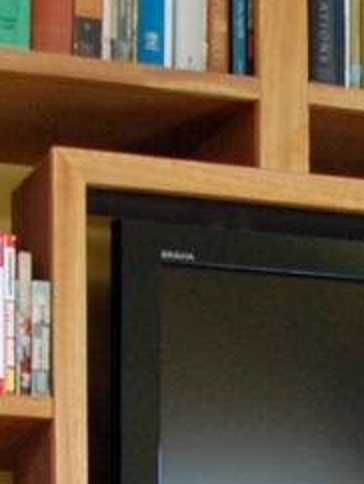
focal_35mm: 197
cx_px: 650
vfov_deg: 9.6
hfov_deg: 7.3
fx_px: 2757
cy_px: 846
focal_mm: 22
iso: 800
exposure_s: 1/30
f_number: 3.8
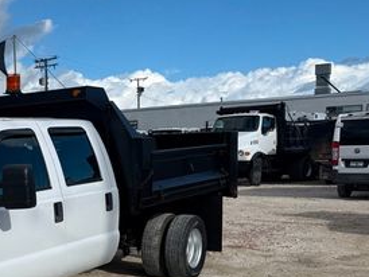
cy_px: 229
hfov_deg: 30.2
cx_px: -51
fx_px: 597
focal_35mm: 56
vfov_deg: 25.6
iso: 80
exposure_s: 1/7353
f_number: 1.78
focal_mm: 6.76
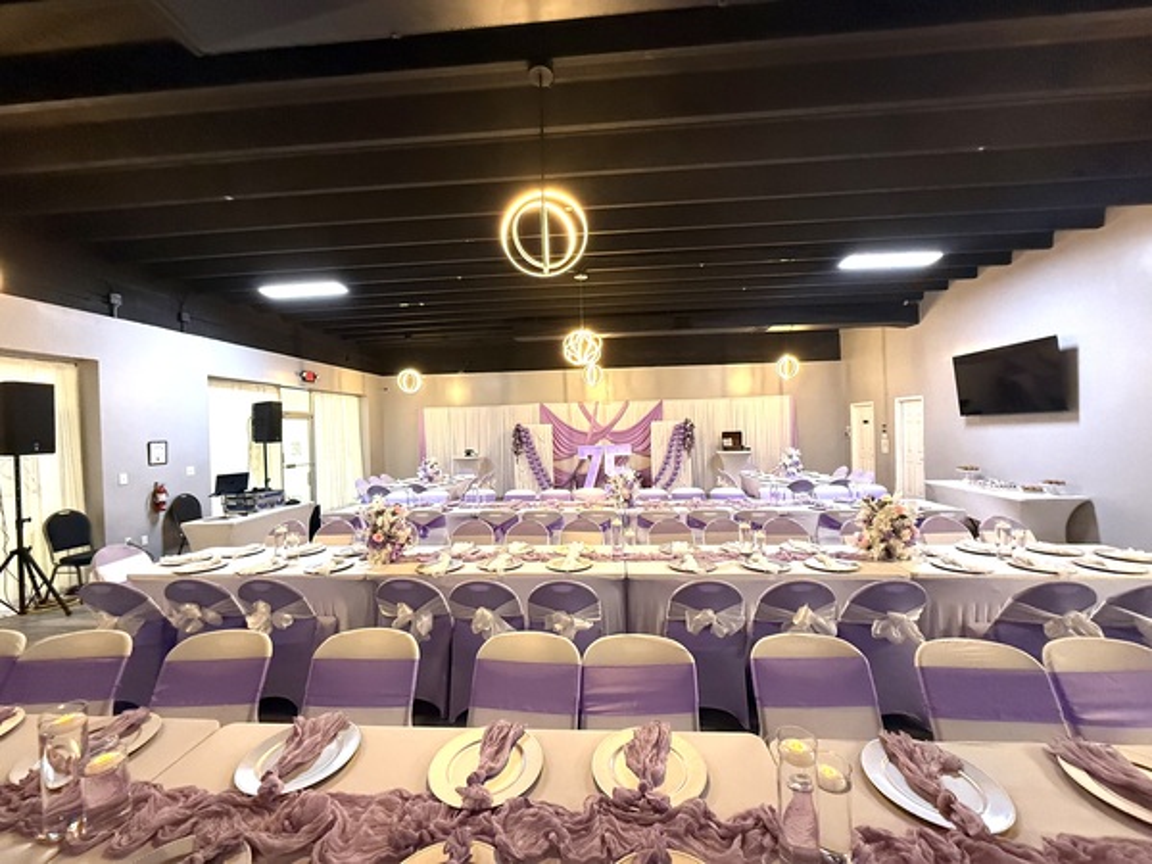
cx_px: 576
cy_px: 432
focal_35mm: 14
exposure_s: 1/60
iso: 640
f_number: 2.2
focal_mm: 2.22
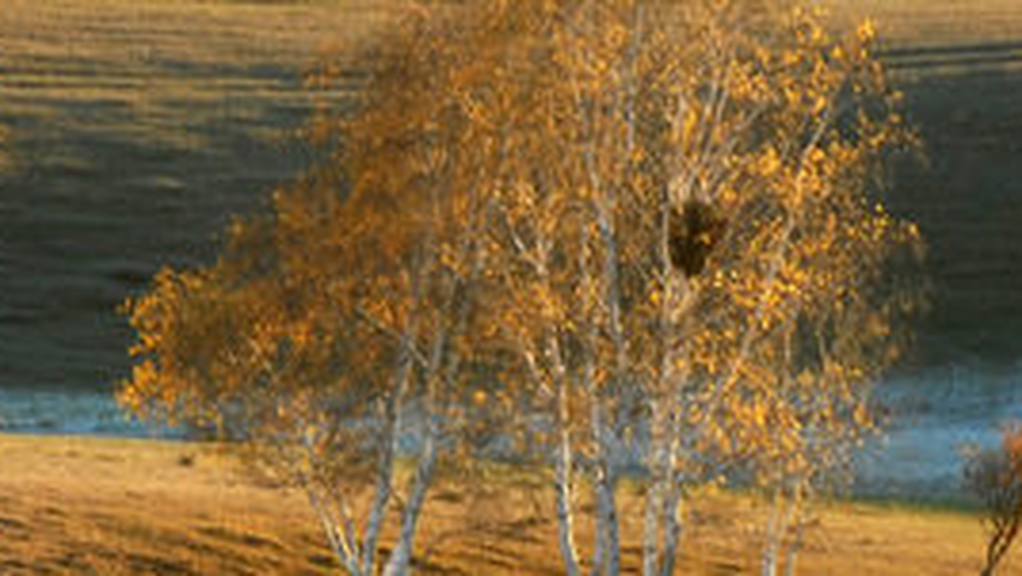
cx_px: -42
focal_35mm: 1173
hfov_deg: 1.8
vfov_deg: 1.0
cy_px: 391
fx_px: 31800
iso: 100
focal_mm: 200
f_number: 8
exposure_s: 1/20
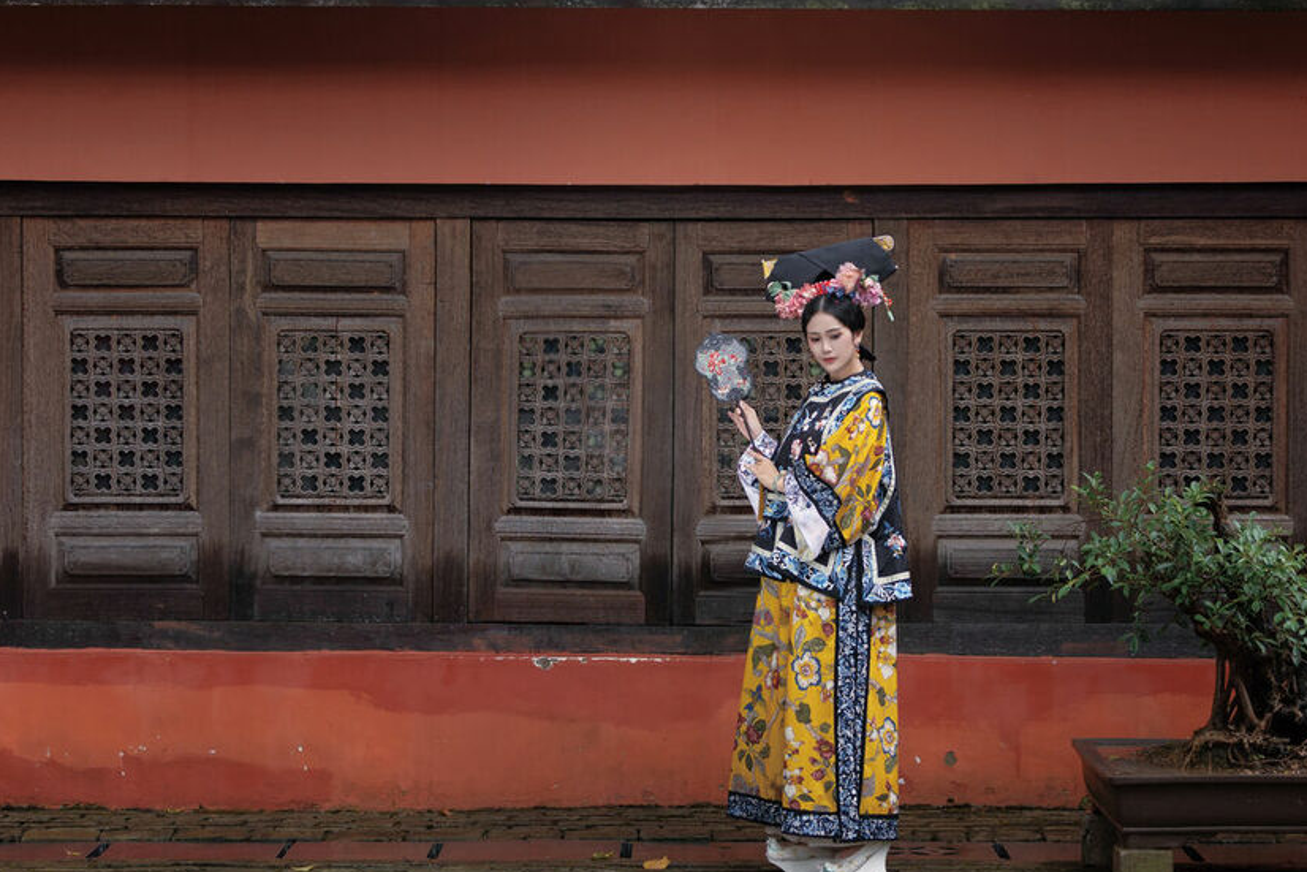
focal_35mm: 89
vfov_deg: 15.4
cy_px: 359
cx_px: 638
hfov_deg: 22.9
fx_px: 3232
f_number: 2.8
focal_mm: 70
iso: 160
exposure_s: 1/500
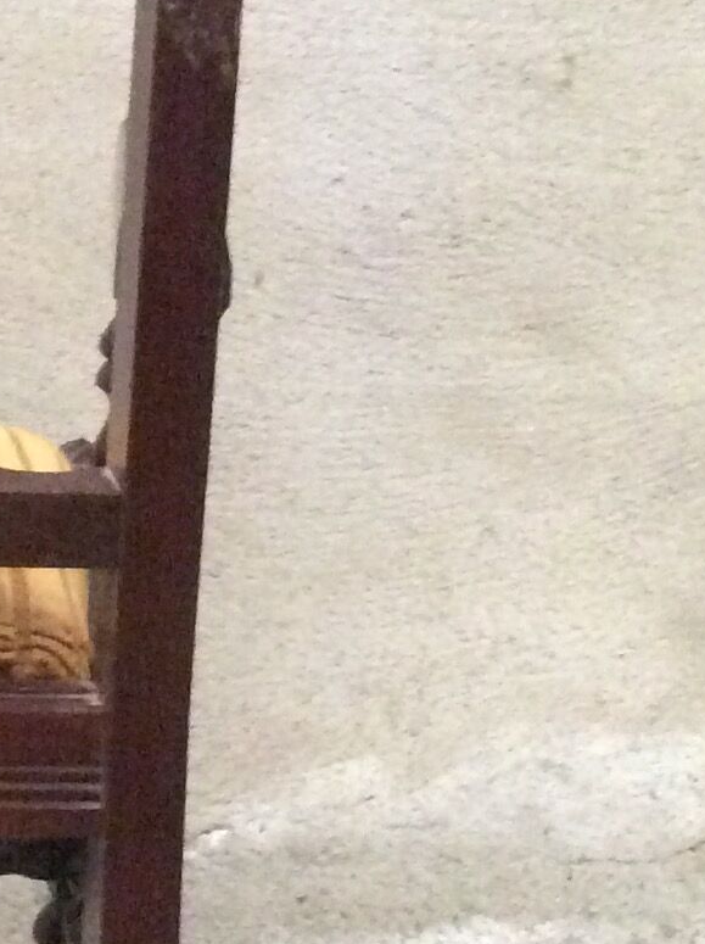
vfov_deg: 18.4
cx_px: -321
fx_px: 2913
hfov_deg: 13.1
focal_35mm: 107
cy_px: 401
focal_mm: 3.3
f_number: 2.4
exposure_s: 1/17
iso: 500
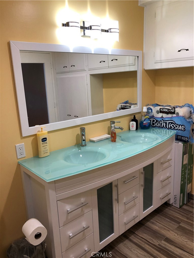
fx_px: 209
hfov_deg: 49.7
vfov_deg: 63.4
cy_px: 129
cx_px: 97
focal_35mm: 28
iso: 25
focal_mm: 4
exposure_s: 1/40
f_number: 1.8
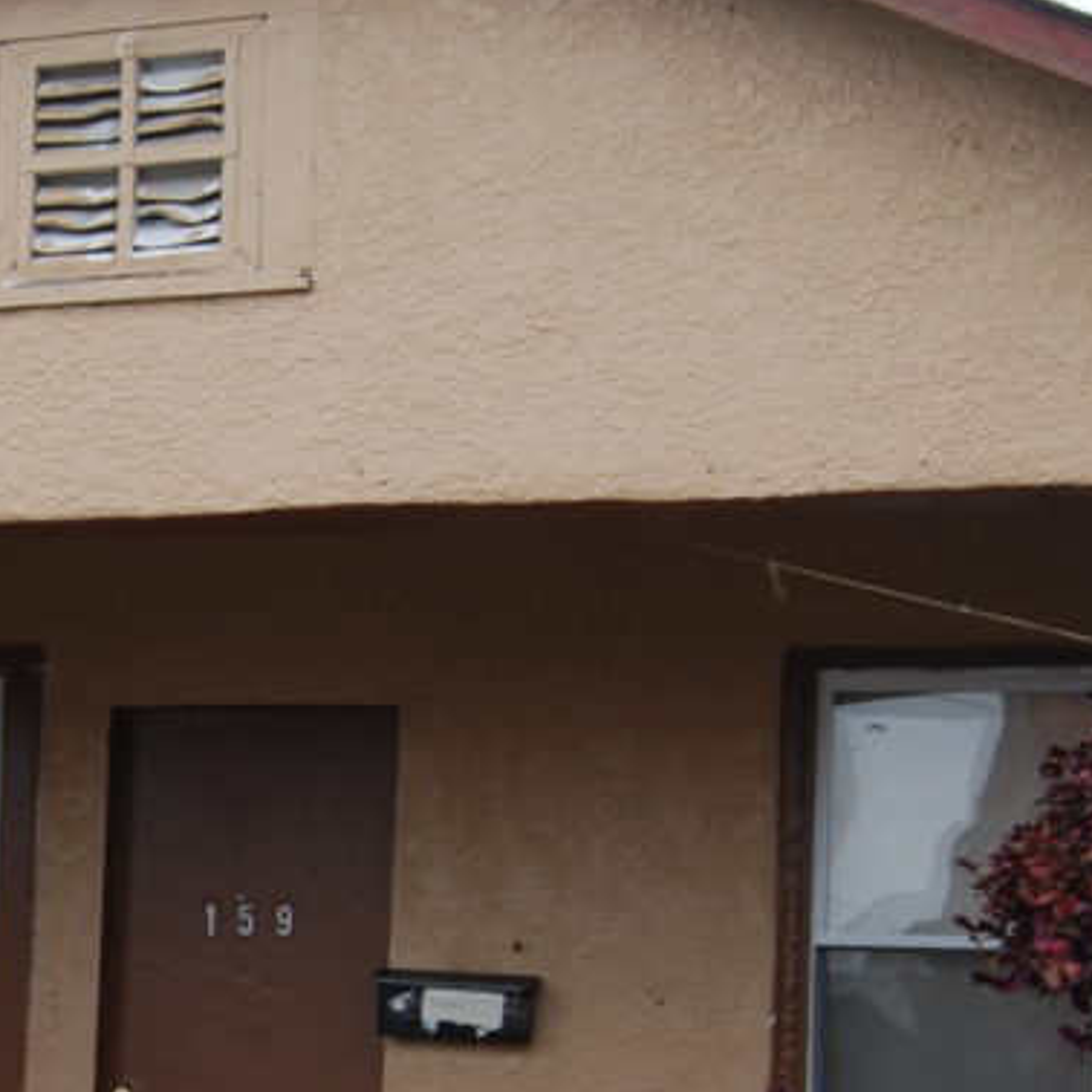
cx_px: -168
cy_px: 859
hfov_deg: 16.8
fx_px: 3549
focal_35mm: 99
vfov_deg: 17.4
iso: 100
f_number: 5.6
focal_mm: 23
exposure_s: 1/125
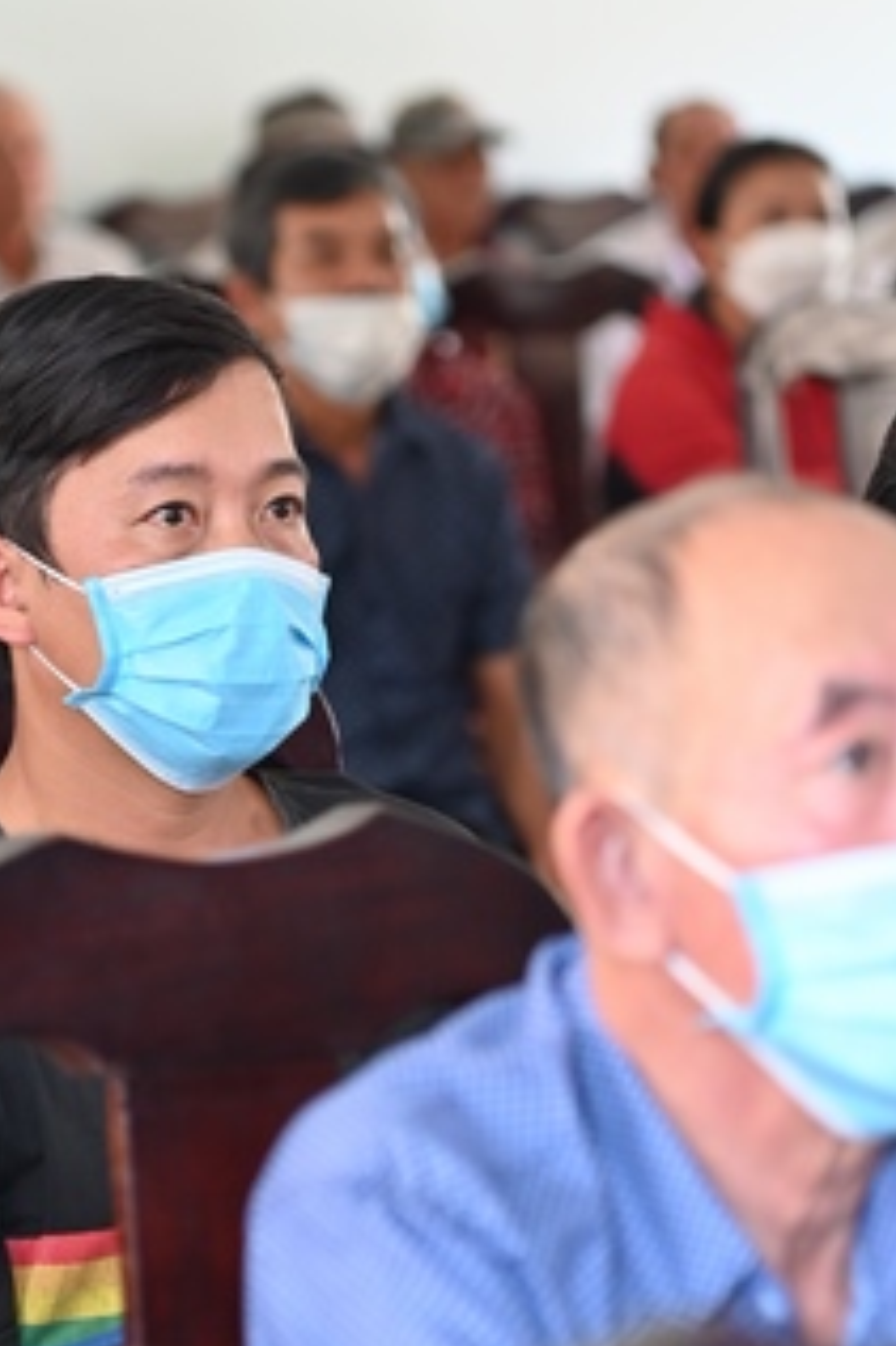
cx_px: 89
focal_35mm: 246
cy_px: 726
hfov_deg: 5.6
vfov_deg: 8.4
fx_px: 9193
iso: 800
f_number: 4
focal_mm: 120
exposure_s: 1/50
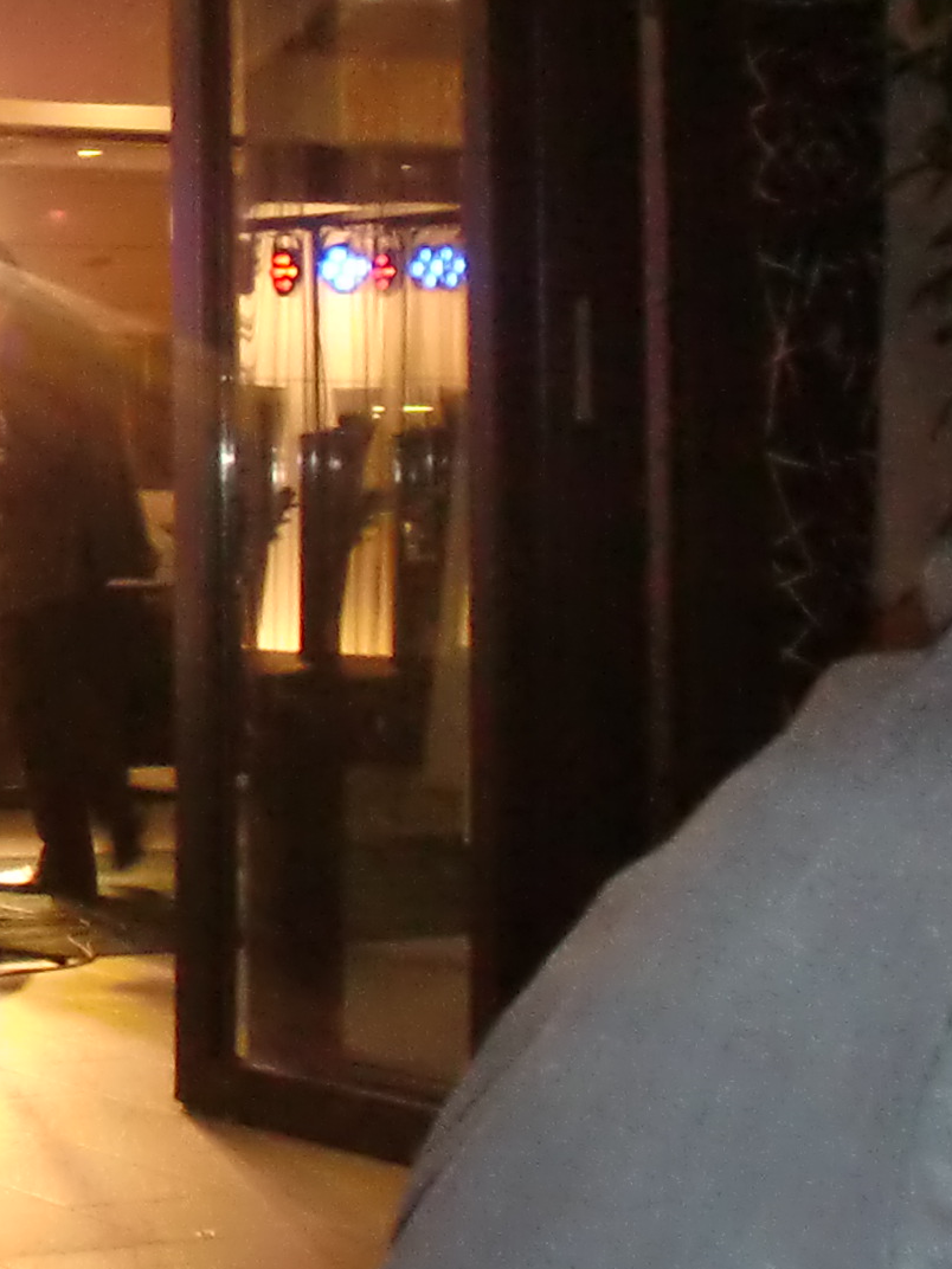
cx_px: -712
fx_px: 3557
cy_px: 240
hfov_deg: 13.8
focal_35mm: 97
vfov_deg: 20.0
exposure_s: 1/30
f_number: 2.6
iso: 400
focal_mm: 4.65
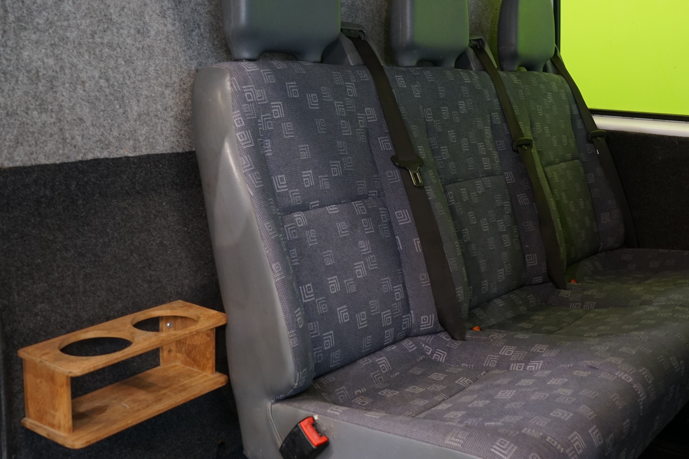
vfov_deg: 31.8
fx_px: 804
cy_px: 186
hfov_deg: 45.5
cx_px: 478
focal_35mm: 42
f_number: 6.3
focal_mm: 28
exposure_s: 1/25
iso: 800
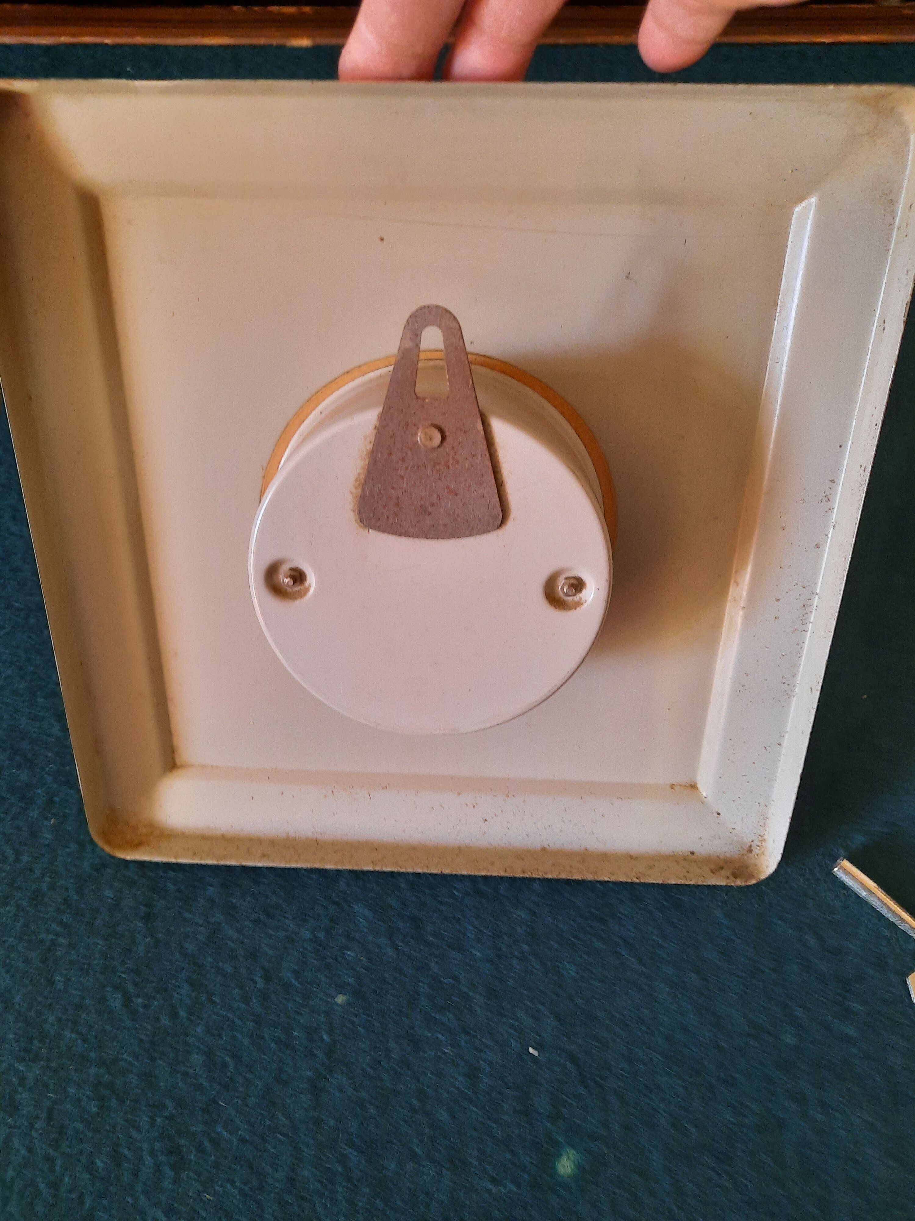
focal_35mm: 25
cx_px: 458
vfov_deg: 69.4
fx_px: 881
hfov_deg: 54.9
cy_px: 610
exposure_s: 1/33
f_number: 2
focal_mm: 4.6
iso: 320
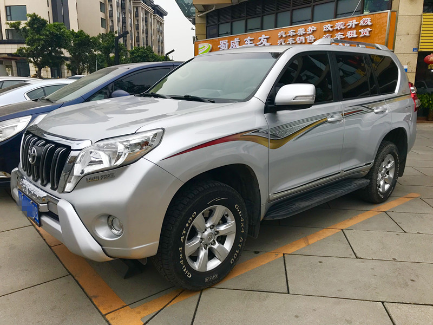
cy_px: 162
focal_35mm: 28
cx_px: 216
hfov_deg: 63.4
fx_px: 350
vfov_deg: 49.7
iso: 20
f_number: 1.8
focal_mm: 3.99
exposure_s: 1/1277
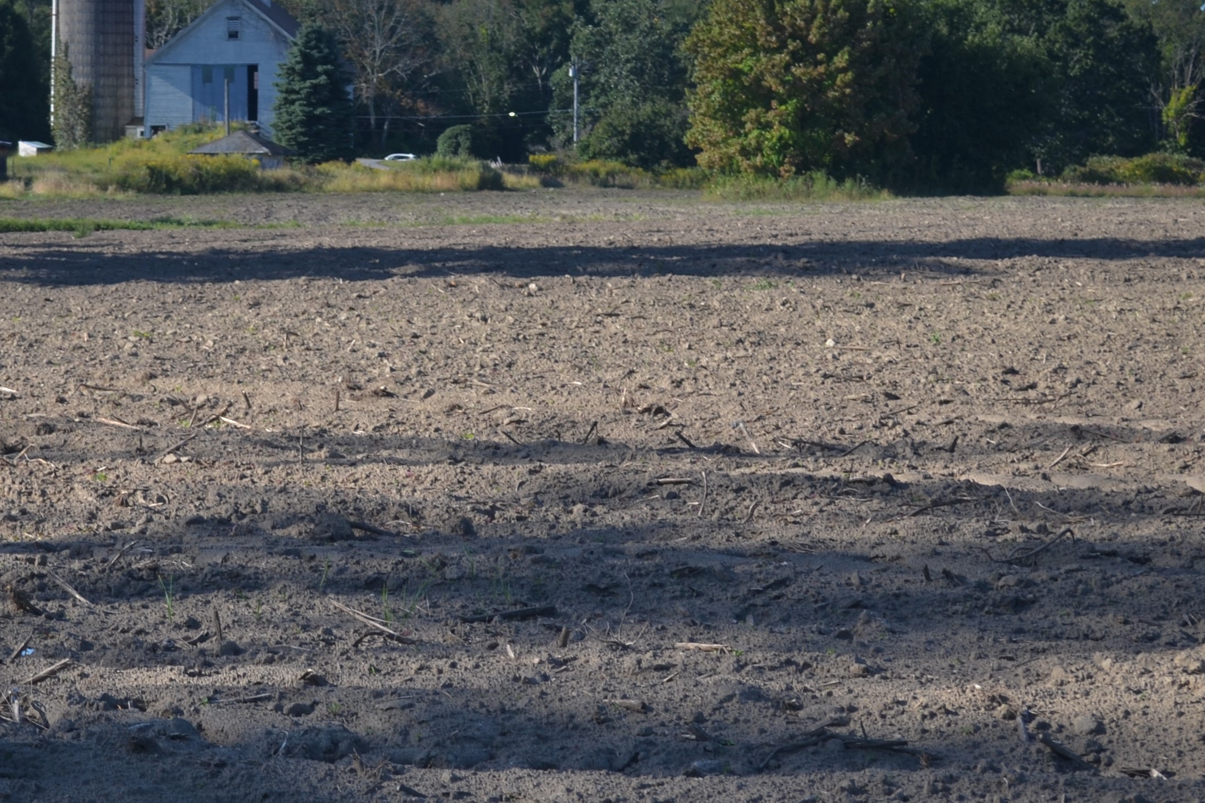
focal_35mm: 113
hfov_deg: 18.0
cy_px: 617
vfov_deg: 12.1
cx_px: 255
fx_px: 3782
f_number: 6.3
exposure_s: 1/160
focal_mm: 36
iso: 100
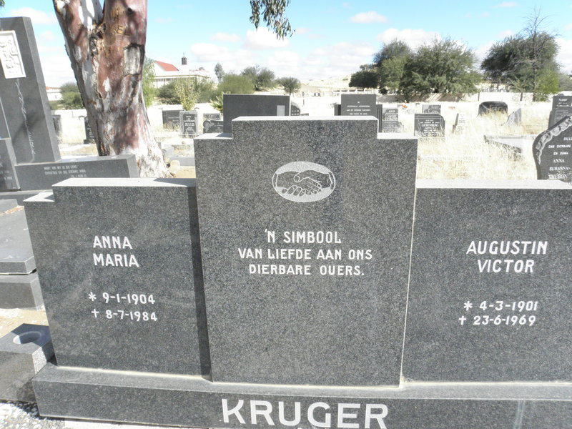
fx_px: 430
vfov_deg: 53.1
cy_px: 214
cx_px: 286
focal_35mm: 26
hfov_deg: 67.3
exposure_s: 1/400
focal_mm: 4.6
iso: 200
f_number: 6.3
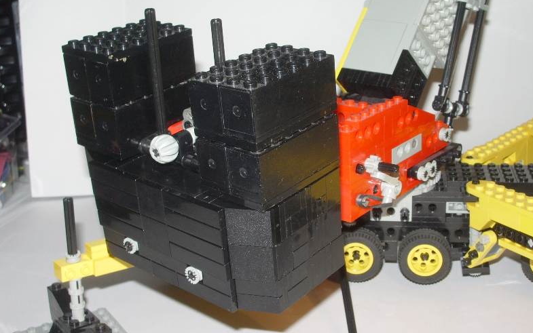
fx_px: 785
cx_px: 266
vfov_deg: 24.0
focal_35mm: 54
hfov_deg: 37.5
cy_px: 168
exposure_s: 1/50
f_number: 5
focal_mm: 8.2
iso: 50
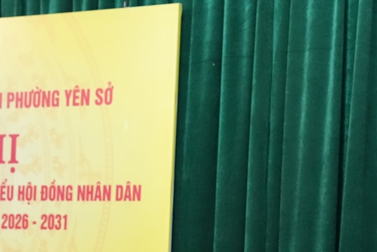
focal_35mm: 128
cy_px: 379
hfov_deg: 15.9
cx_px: 278
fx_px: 1340
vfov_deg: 10.4
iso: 3200
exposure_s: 1/160
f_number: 4
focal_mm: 42
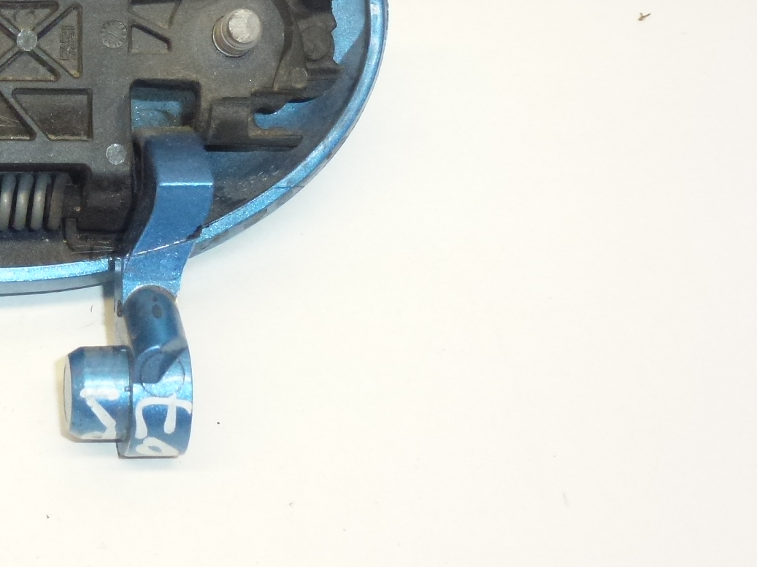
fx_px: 1771
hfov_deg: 23.2
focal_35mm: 81
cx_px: 11
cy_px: 120
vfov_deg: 18.1
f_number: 3.9
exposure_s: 1/250
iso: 400
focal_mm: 7.4
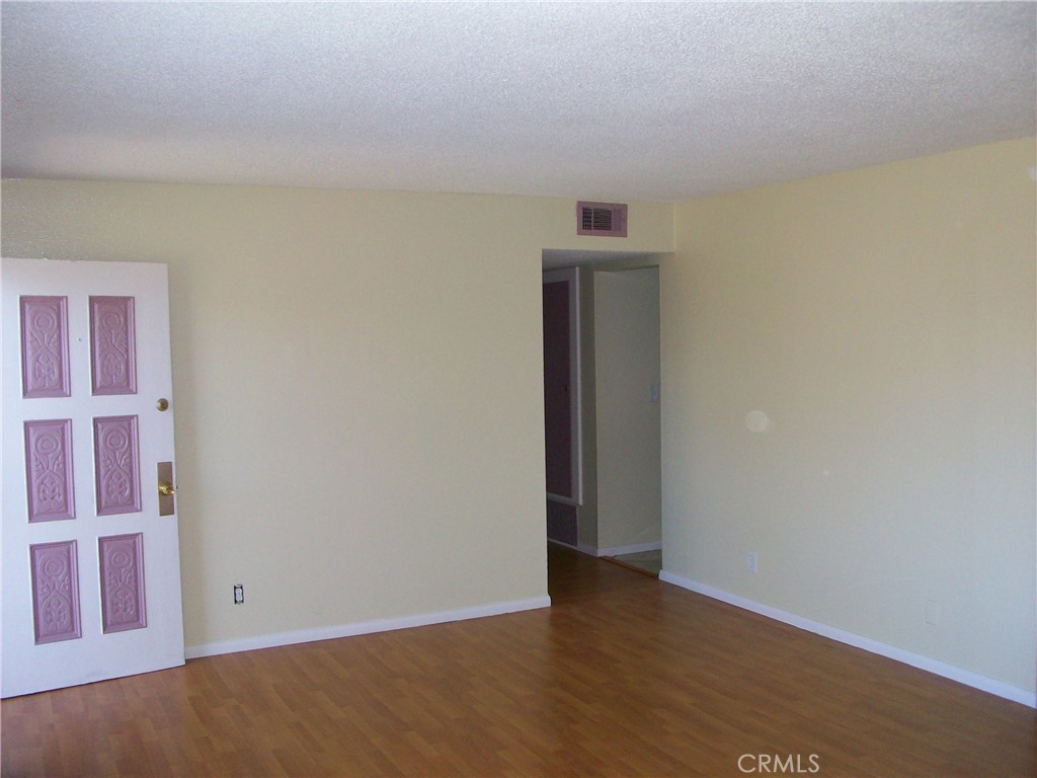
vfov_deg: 41.8
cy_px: 389
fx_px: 1019
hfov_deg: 54.0
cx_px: 518
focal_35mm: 34
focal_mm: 5.7
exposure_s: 1/60
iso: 160
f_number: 2.8
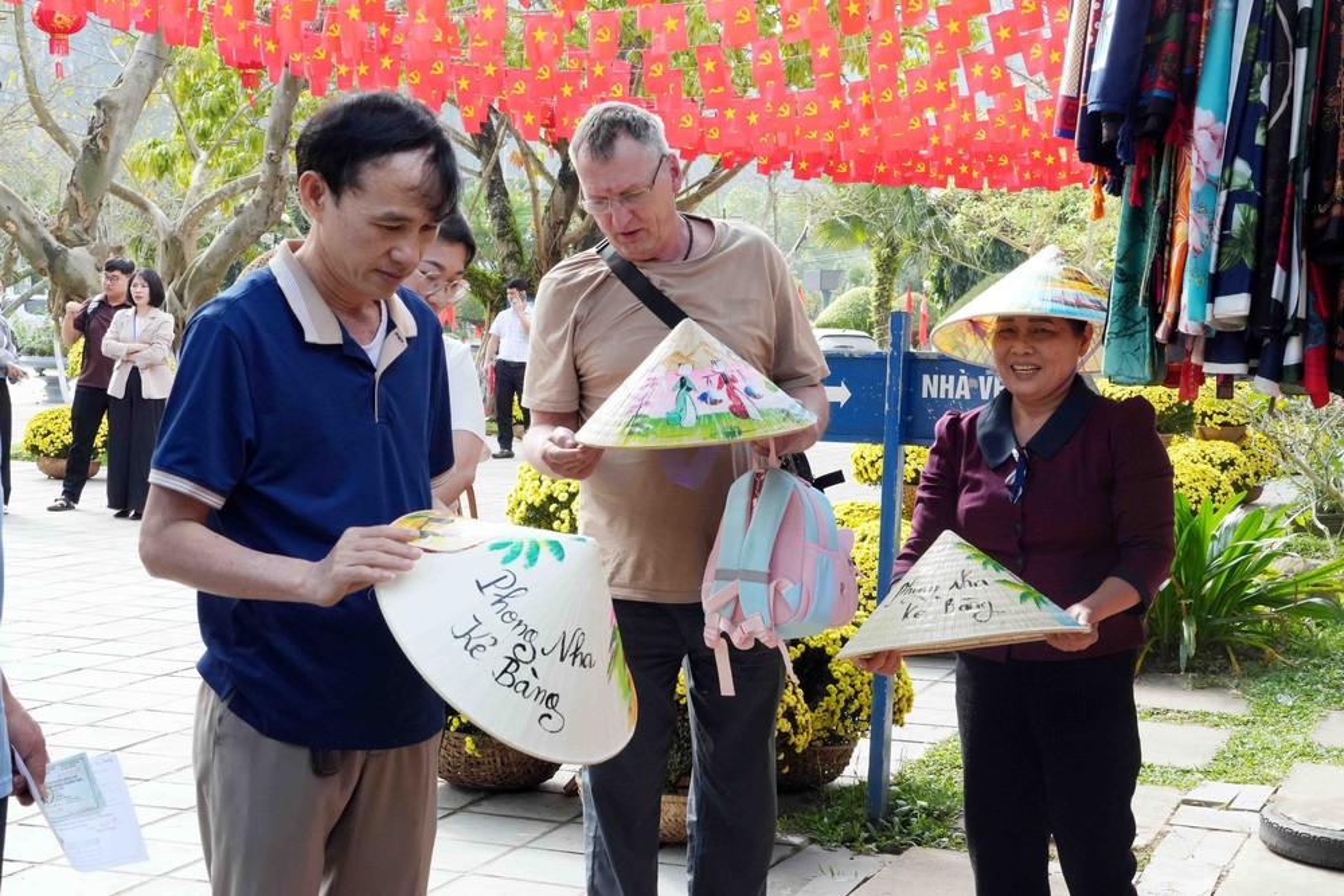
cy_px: 448
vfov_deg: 22.6
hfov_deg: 33.4
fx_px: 2240
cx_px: 672
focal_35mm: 60
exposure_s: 1/250
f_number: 11
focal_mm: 40
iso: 1000
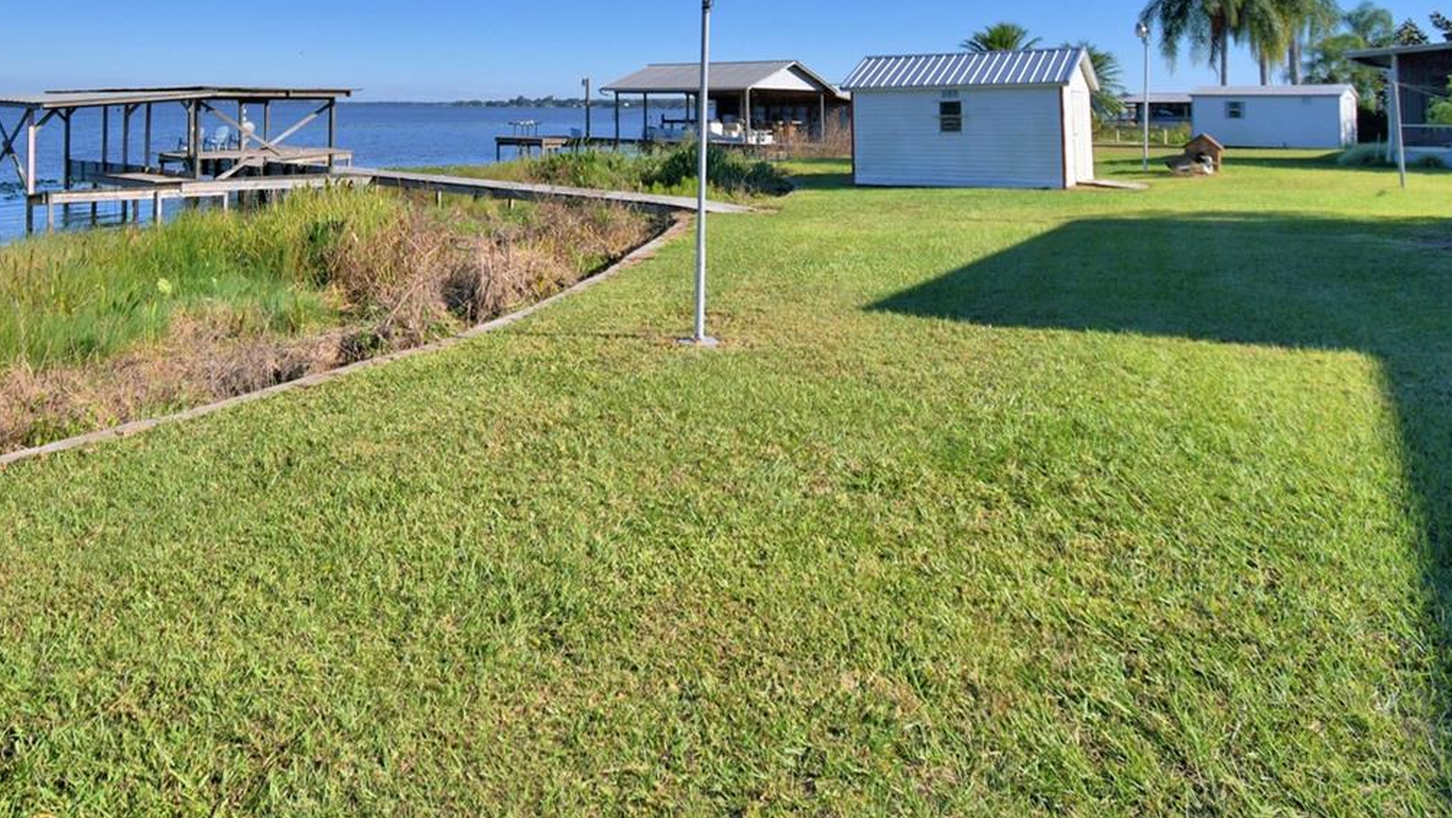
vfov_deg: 41.9
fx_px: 963
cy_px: 68
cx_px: 516
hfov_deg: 72.4
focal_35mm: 25
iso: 100
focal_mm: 10
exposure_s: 1/1600
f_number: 4.5
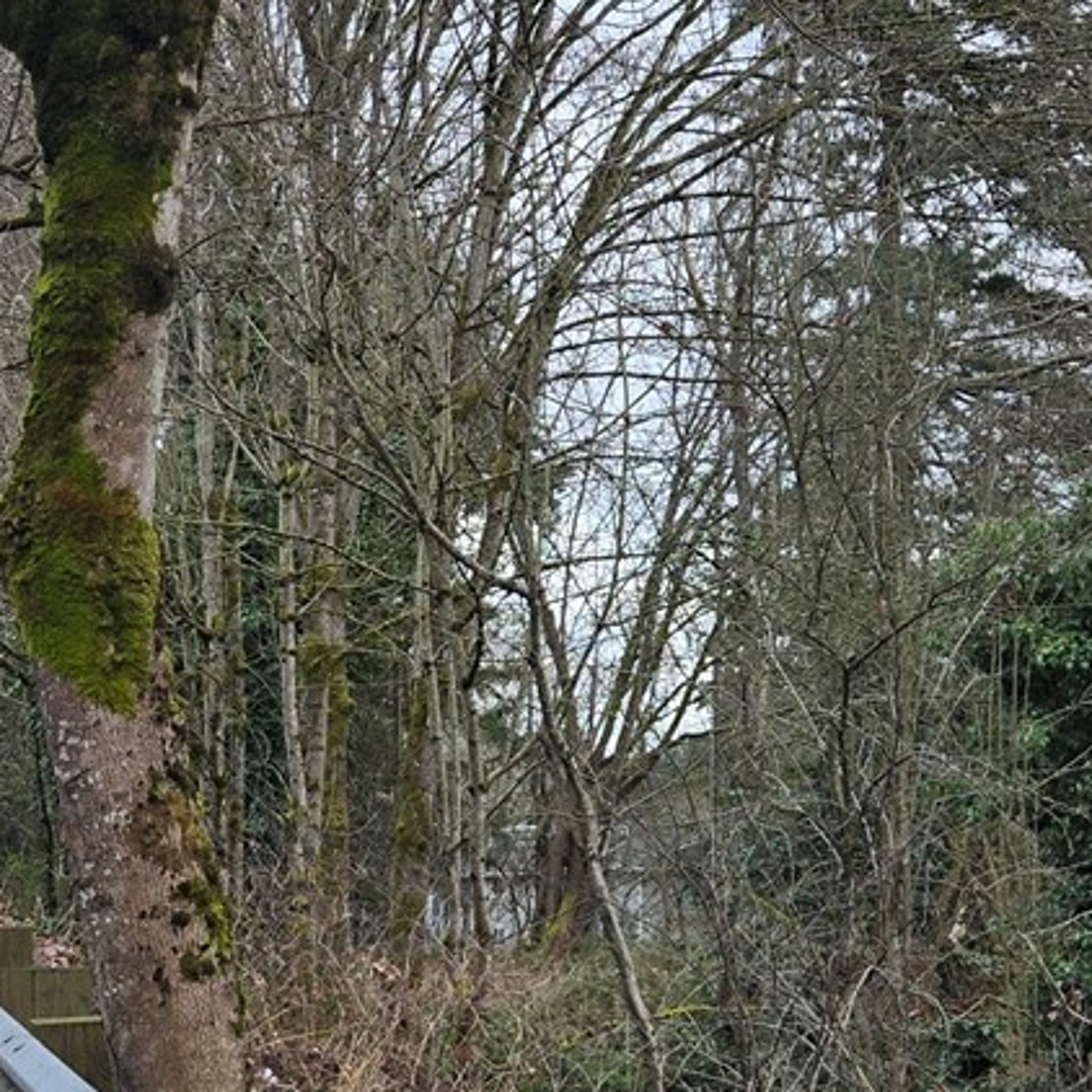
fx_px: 2748
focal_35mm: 77
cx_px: 150
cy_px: 758
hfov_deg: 22.0
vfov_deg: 22.3
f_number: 1.8
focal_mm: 5.4
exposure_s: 1/180
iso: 32
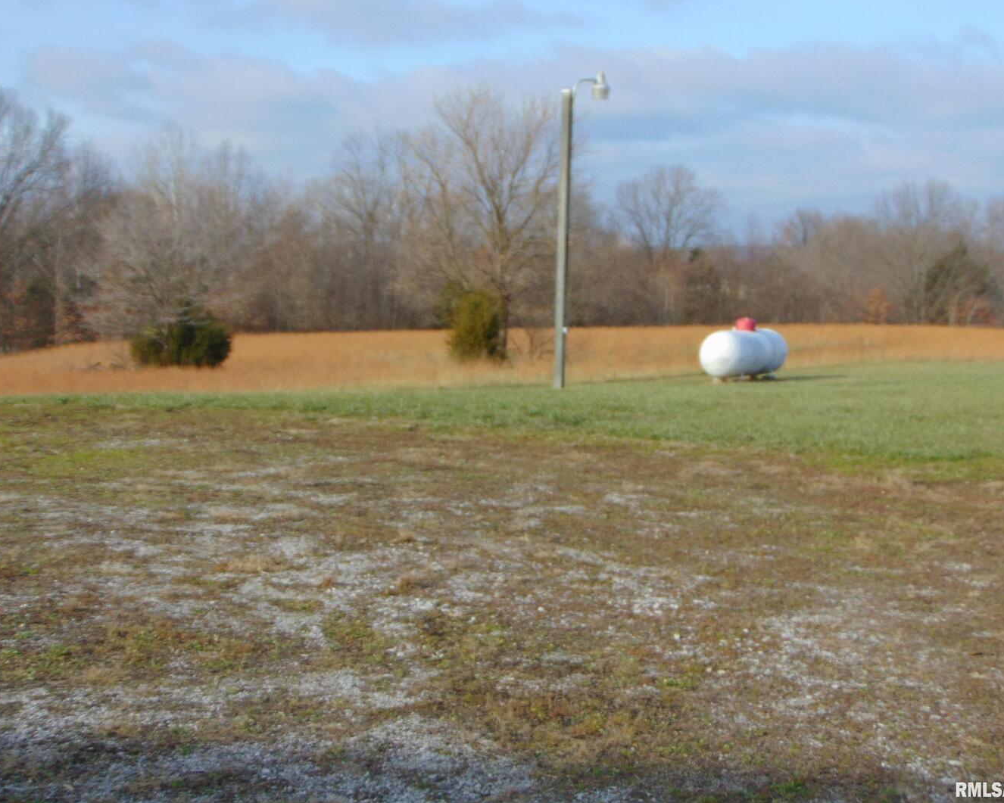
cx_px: 475
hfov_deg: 35.3
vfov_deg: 28.6
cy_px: 395
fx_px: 1575
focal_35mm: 53
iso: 100
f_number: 3.5
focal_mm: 9
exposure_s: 1/800
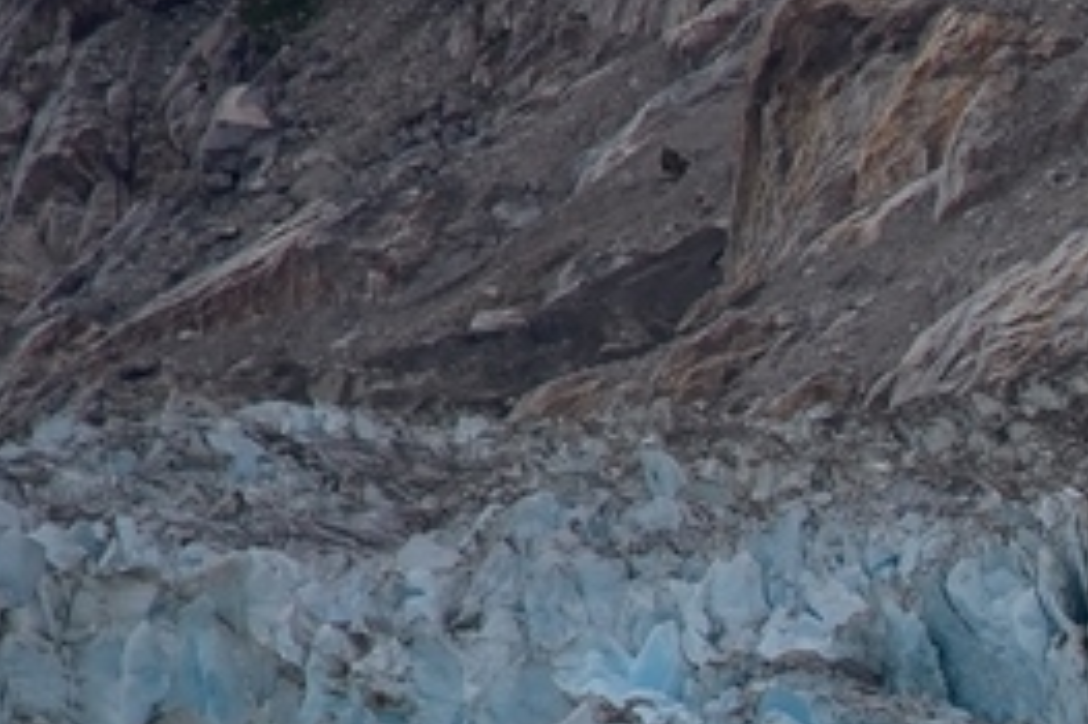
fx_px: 17668
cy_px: 1129
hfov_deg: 3.5
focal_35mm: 585
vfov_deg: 2.3
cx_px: 2300
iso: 100
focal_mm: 120
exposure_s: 1/250
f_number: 5.6
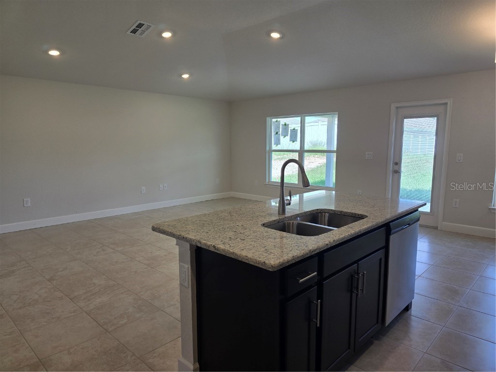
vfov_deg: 58.9
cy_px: 186
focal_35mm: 23
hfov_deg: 73.9
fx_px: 330
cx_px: 248
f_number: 1.7
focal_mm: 6.3
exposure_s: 1/120
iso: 32
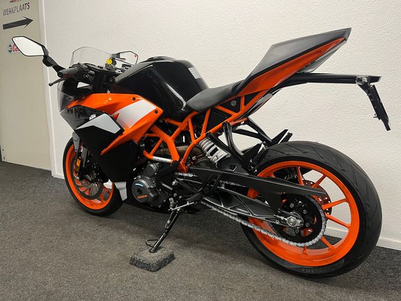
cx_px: 200
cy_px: 150
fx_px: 301
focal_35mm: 26
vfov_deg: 53.1
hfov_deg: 67.3
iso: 125
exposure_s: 1/50
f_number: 1.6
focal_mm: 5.1
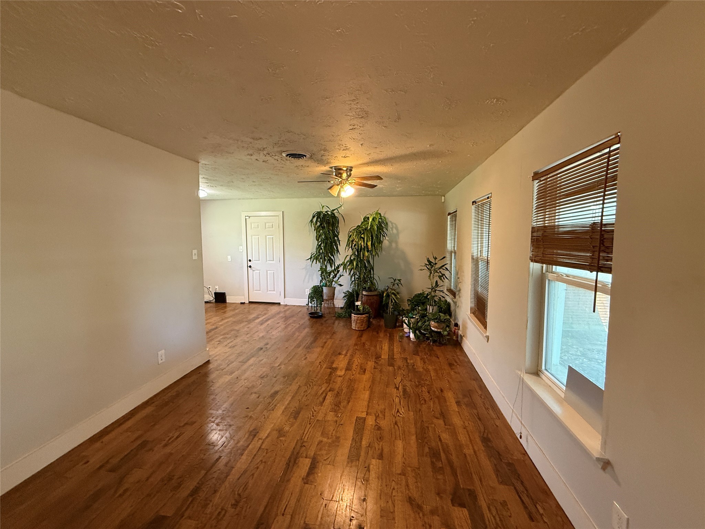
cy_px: 264
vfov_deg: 85.7
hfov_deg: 102.1
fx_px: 285
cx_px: 352
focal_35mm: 14
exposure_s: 1/60
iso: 400
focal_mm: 2.22
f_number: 2.2
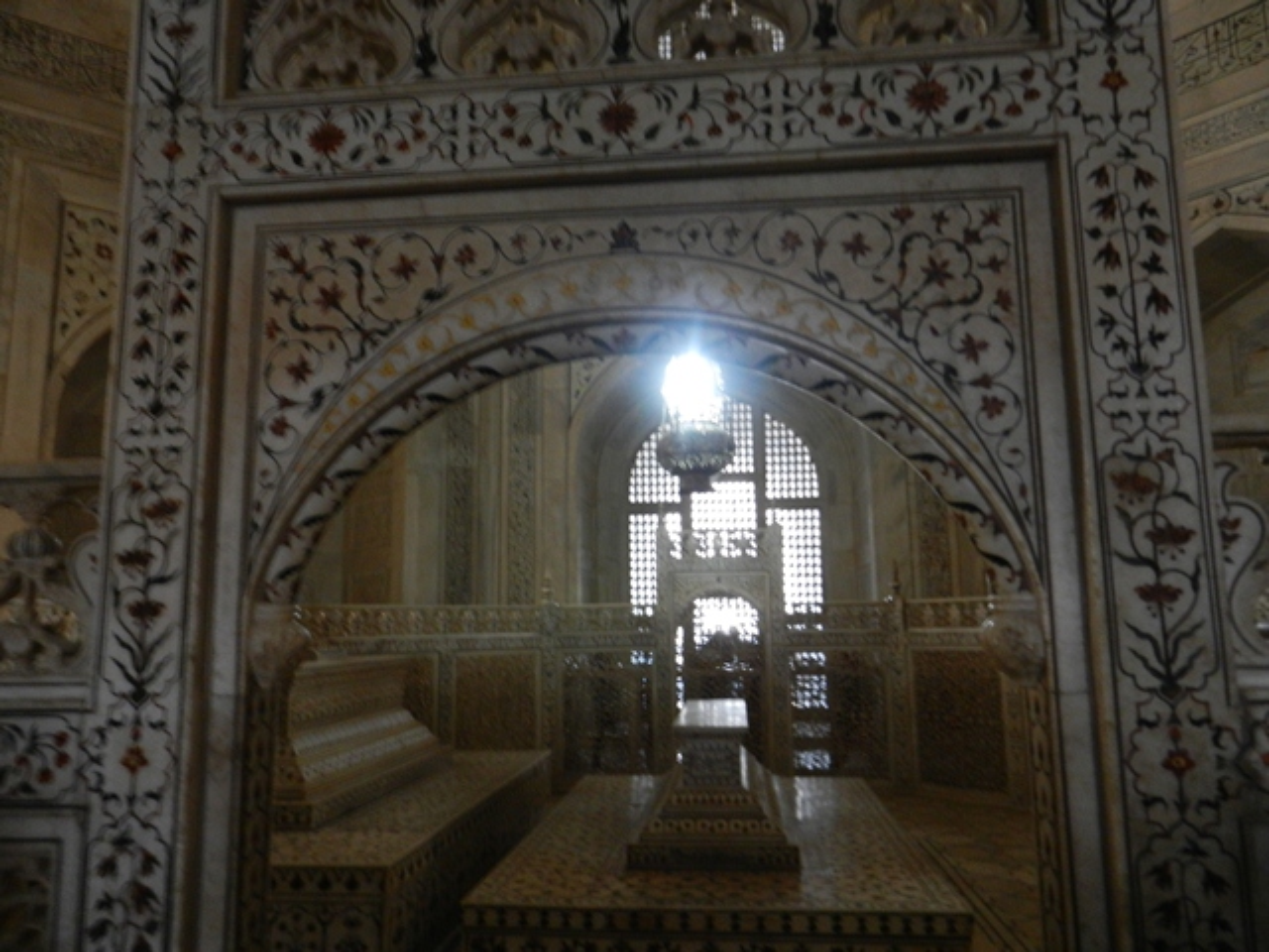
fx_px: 916
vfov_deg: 54.9
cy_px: 476
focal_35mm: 25
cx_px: 634
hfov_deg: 69.4
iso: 400
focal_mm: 4.5
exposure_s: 1/4
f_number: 3.5
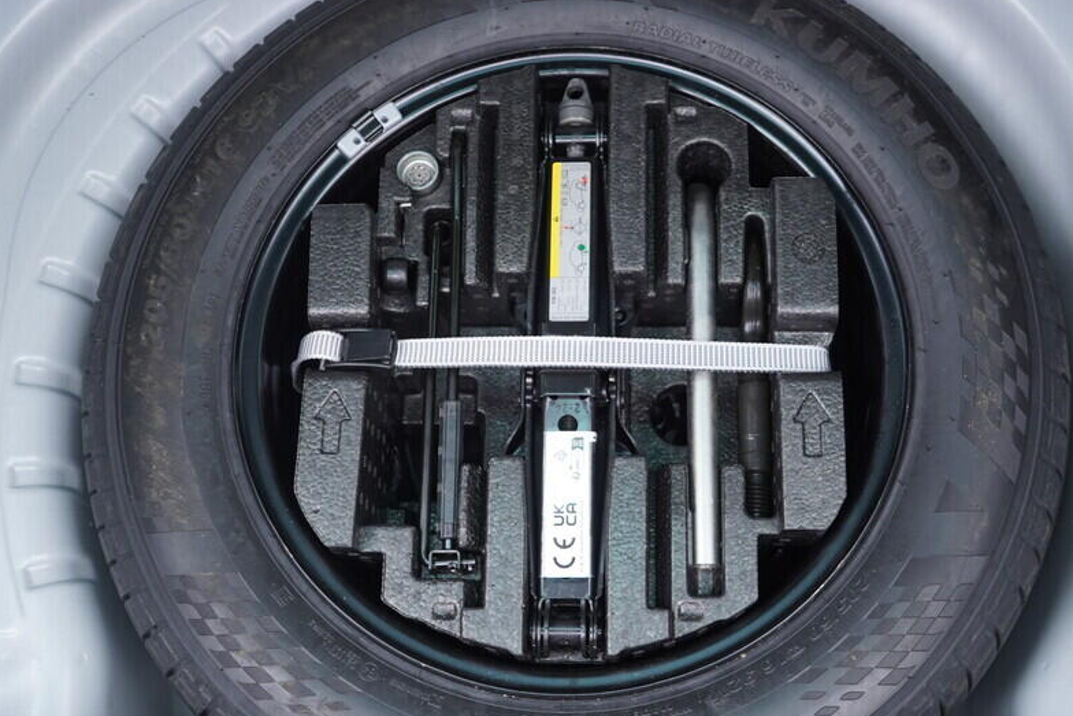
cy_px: 383
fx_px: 1401
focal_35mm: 47
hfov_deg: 41.9
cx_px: 584
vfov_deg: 28.7
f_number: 2.8
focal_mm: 24
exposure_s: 1/40
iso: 320
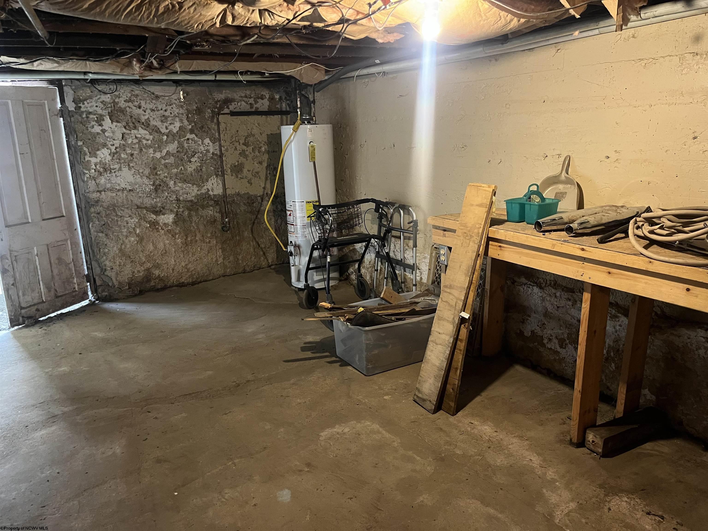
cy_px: 266
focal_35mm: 26
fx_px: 532
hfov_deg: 67.3
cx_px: 354
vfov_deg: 53.1
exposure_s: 1/30
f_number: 1.6
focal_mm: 5.1
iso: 640
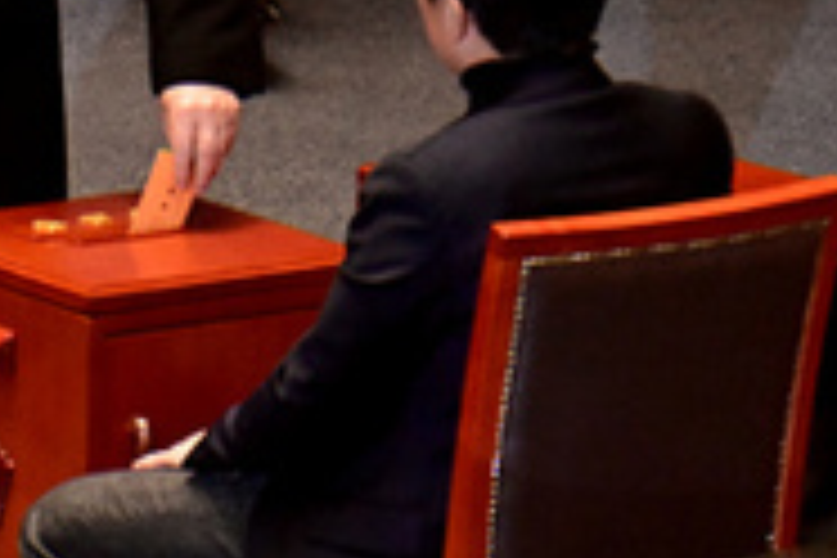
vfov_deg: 1.5
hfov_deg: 2.3
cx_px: -180
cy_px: 119
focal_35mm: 896
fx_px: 20830
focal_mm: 260
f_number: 6.3
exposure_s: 1/250
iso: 6400
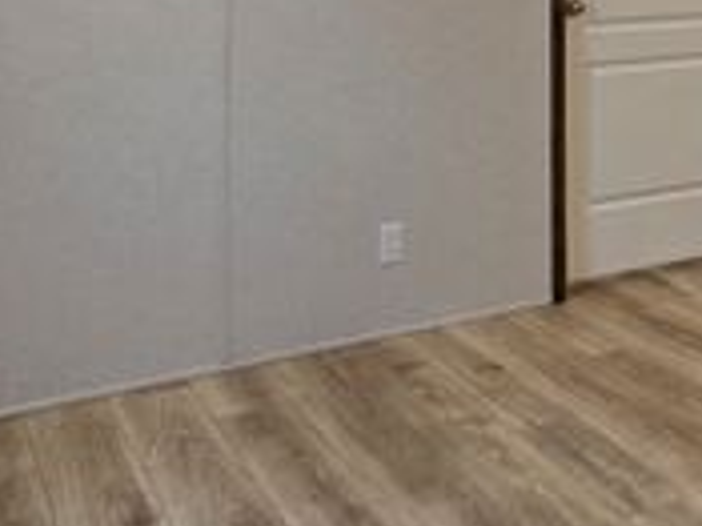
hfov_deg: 35.9
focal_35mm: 52
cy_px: -90
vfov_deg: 25.4
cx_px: 534
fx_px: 1054
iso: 50
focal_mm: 2.2
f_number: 2.2
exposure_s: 1/60
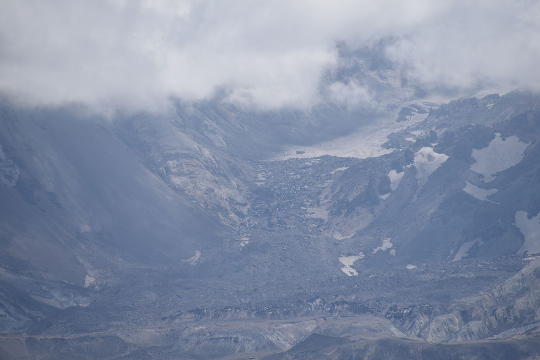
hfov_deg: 6.5
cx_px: 283
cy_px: 173
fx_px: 4725
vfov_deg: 4.4
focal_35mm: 315
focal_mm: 300
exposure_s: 1/640
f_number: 7.1
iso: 100
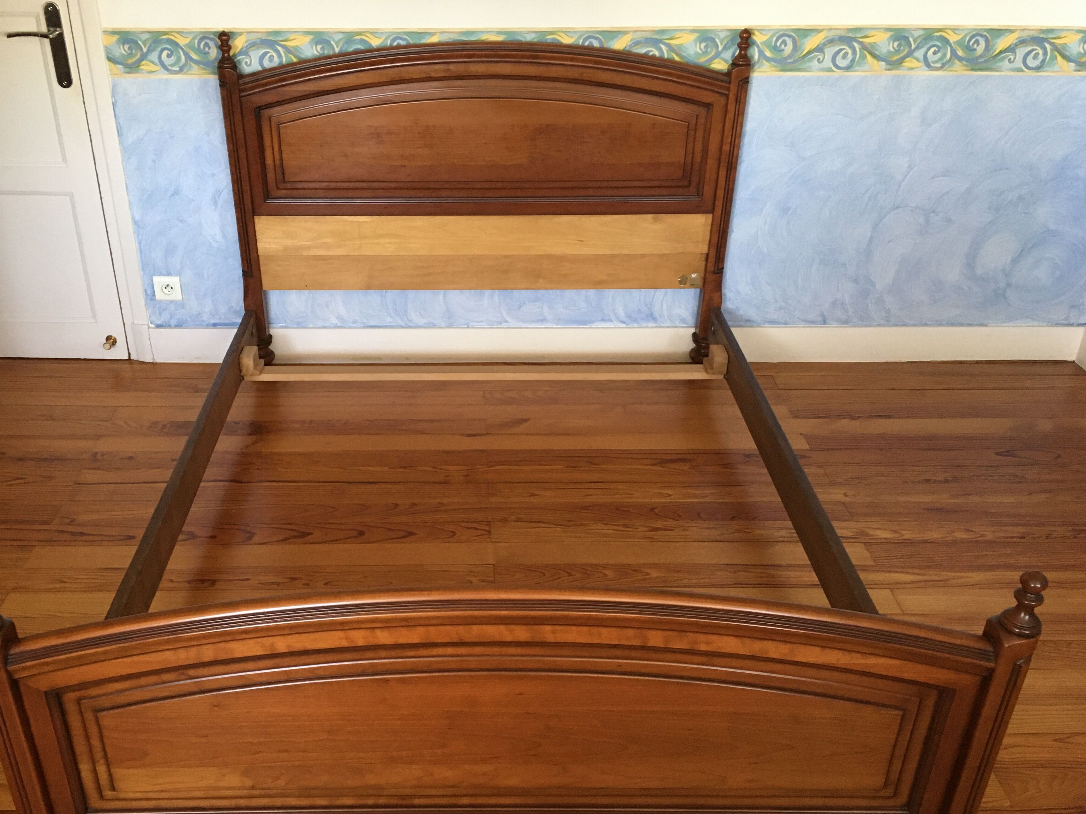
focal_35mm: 34
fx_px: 1067
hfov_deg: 53.8
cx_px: 469
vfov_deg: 41.7
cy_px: 463
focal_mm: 4.15
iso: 200
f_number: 2.2
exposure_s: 1/33
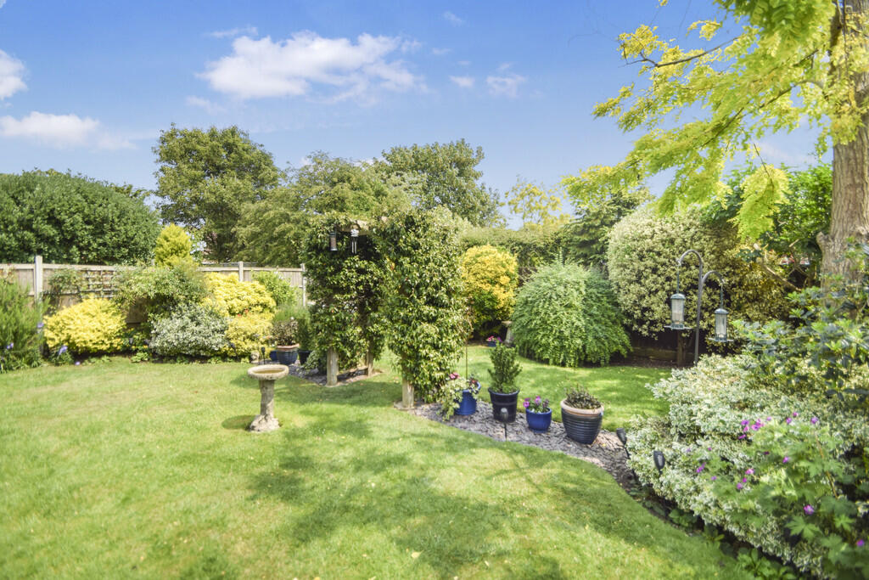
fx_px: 362
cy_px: 290
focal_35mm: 15
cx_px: 434
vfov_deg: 77.3
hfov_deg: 100.4
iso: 100
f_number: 9
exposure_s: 1/800
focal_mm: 10
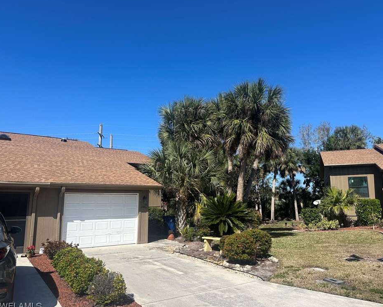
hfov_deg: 66.0
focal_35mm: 26
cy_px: 154
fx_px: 295
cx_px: 204
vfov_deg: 54.9
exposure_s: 1/5000
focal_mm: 6.86
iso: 80
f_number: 1.78
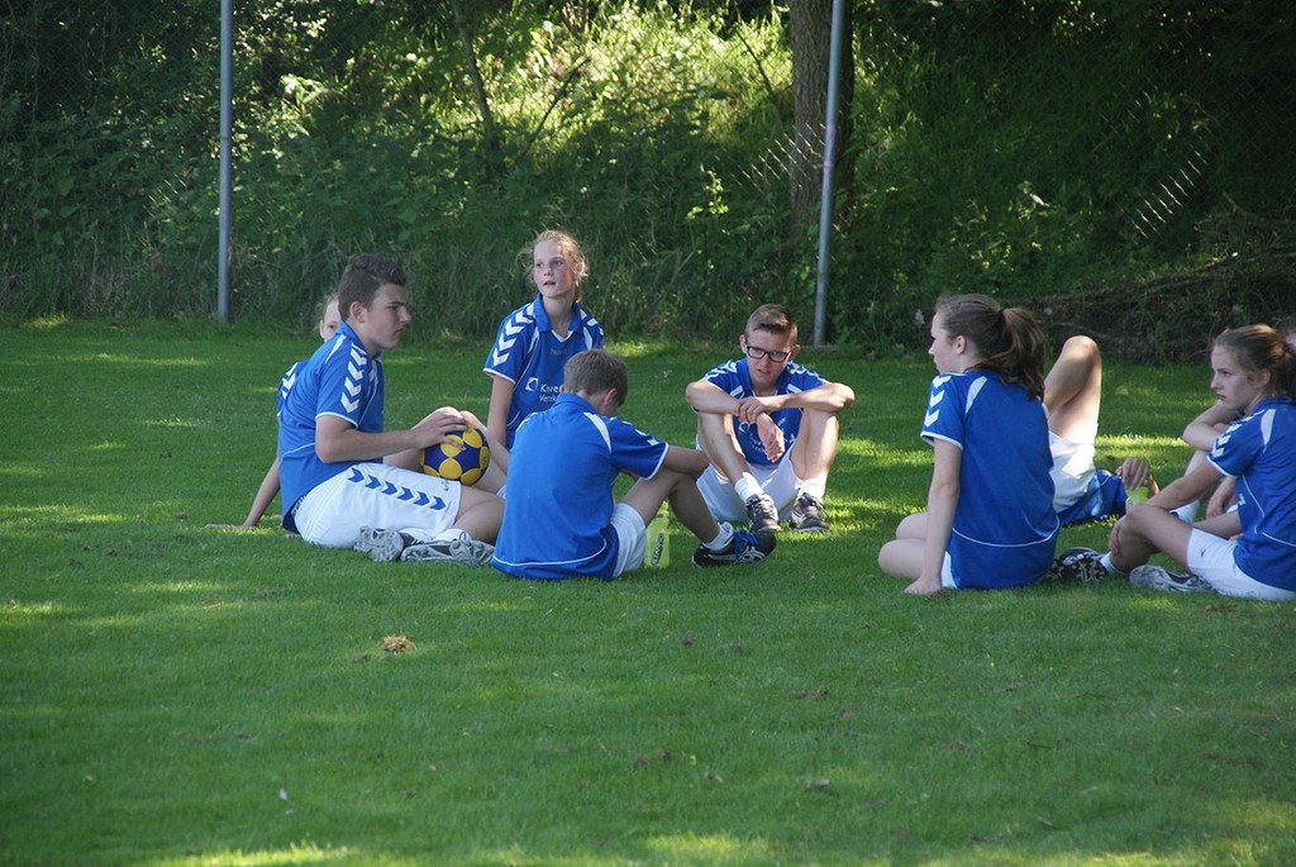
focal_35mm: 202
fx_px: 7297
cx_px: 648
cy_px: 434
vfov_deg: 6.8
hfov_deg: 10.1
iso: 400
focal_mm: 135
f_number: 5.6
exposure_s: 1/200
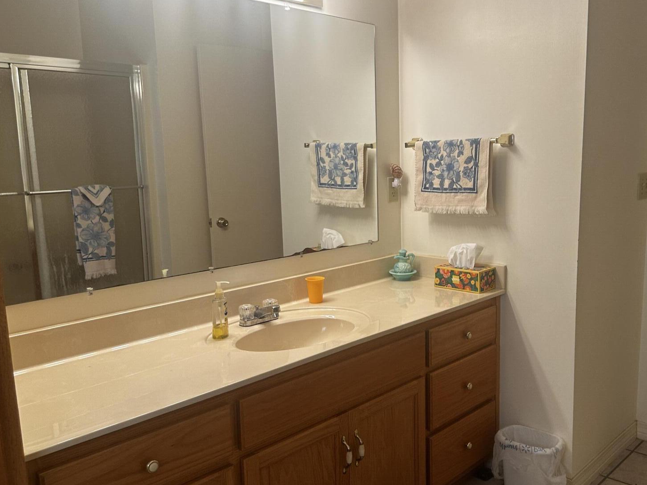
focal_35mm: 33
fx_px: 617
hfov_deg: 54.9
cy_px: 266
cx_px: 395
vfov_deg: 42.9
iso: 160
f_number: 1.78
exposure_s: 1/60
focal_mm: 6.86
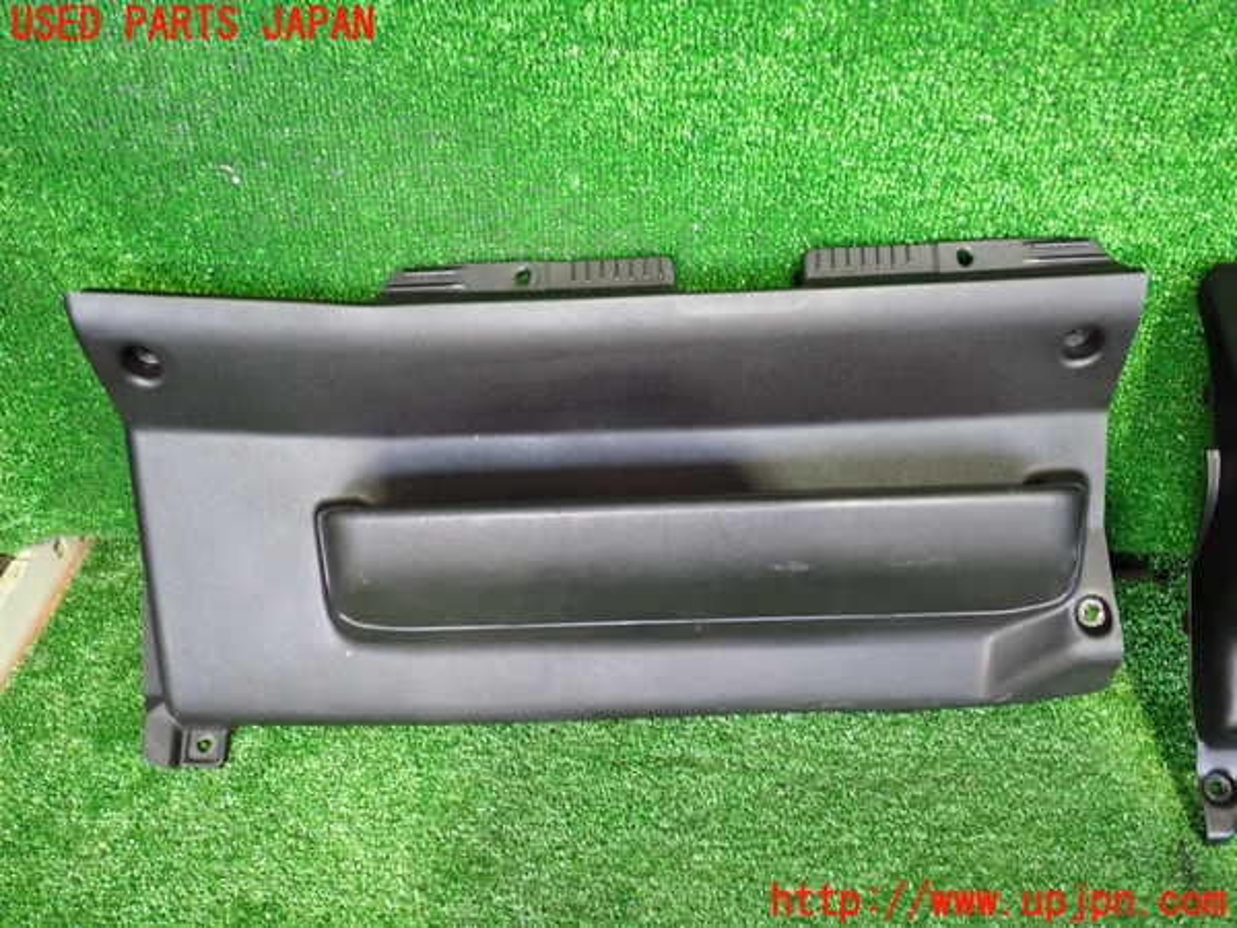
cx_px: 618
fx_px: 1144
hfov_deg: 56.8
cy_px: 464
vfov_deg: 44.2
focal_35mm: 32
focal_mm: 5.79
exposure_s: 1/30
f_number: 2.4
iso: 800
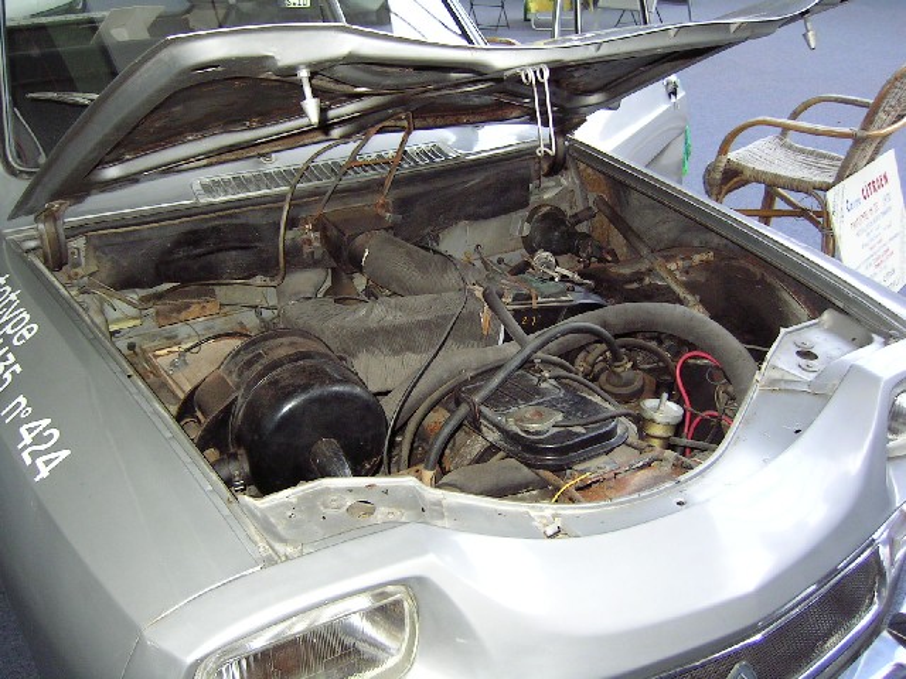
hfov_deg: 51.4
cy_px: 340
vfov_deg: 39.7
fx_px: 942
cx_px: 453
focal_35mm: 36
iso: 100
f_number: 2.8
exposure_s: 1/30
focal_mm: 5.6
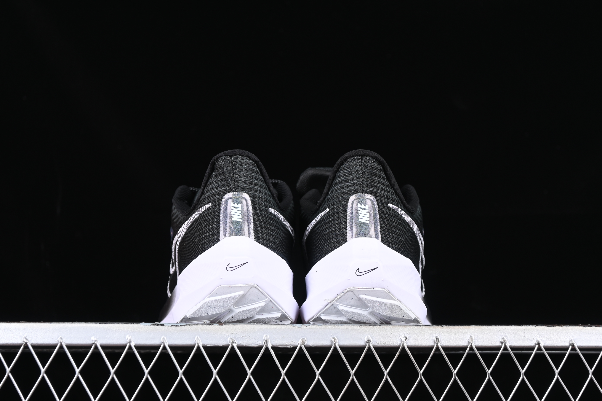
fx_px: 1254
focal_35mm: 75
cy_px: 200
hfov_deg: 27.0
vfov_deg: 18.2
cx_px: 301
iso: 160
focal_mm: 50
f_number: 6.3
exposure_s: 1/60
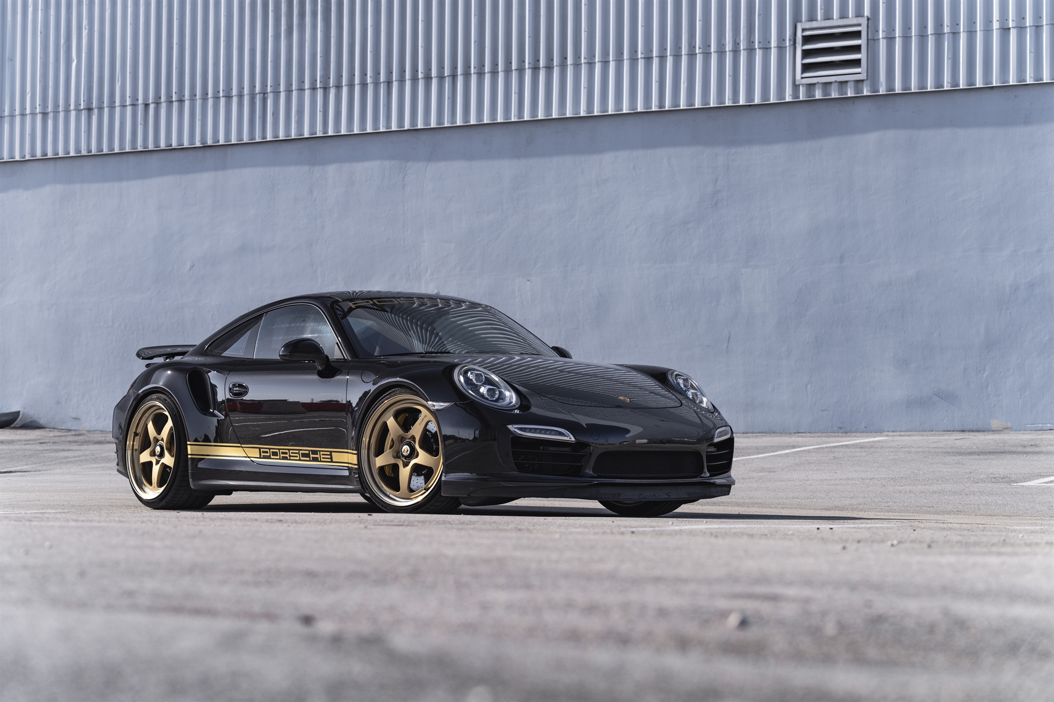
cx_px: 527
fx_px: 2518
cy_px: 351
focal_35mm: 86
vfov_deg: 15.9
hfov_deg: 23.6
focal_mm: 86
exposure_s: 1/320
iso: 100
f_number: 5
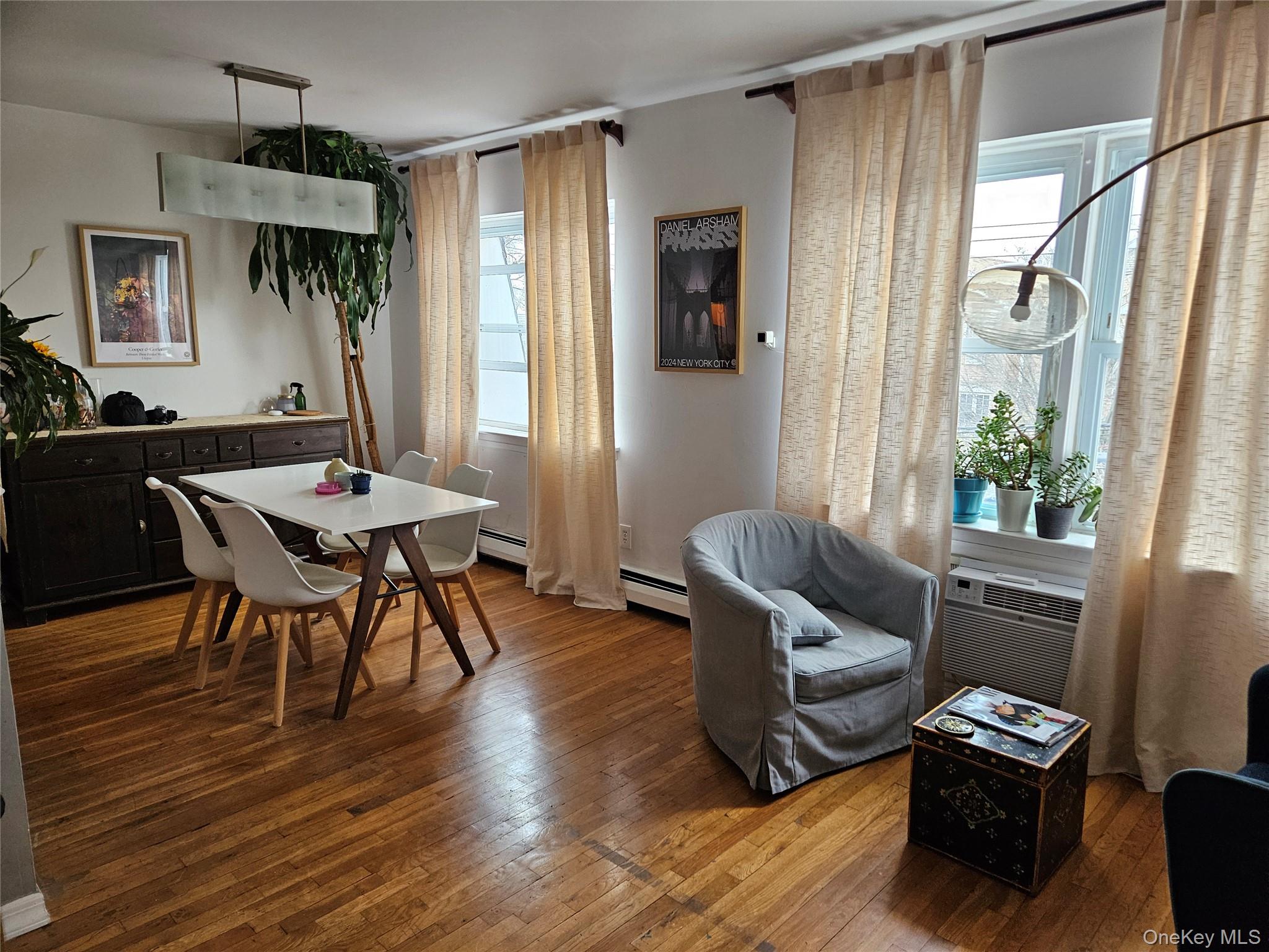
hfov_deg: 73.9
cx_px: 634
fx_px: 843
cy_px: 476
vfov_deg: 58.9
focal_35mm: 23
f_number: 1.8
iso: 250
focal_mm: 5.4
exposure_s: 1/180
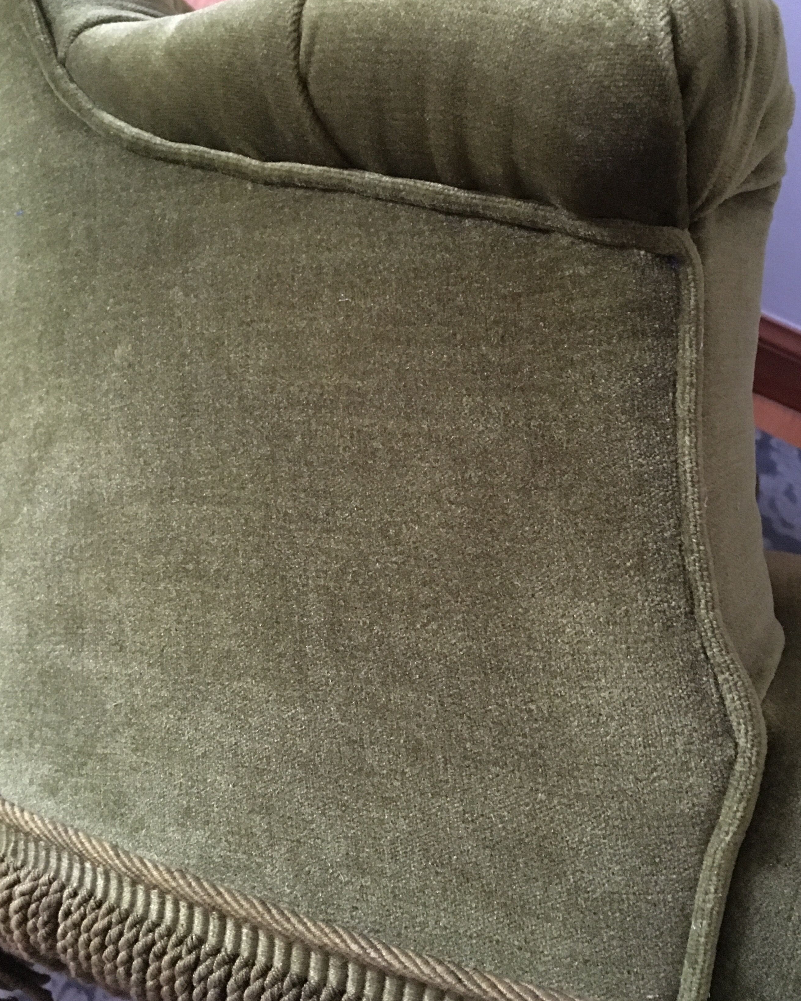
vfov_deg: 51.5
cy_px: 499
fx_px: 1037
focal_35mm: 35
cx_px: 449
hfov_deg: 42.2
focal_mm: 4.15
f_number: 2.2
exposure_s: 1/17
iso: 320
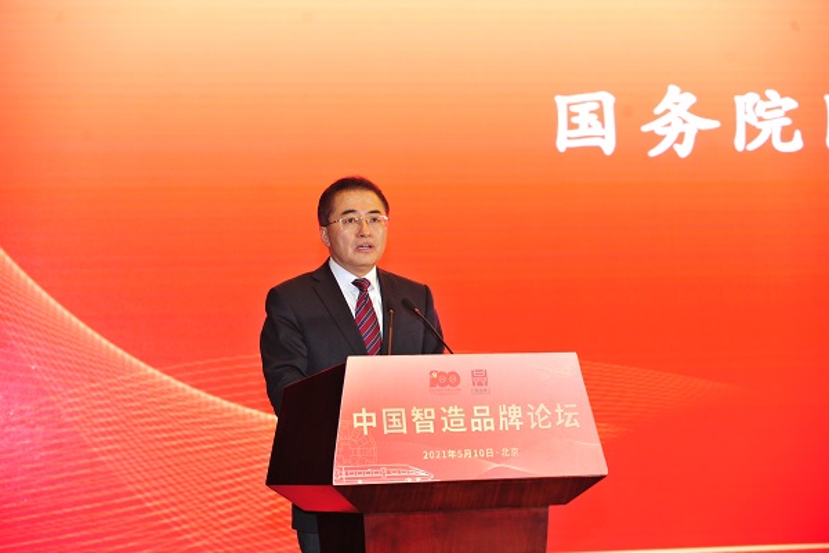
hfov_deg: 20.0
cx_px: 414
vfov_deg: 13.4
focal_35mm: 102
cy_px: 276
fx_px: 2349
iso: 1250
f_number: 4.5
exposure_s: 1/160
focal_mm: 102
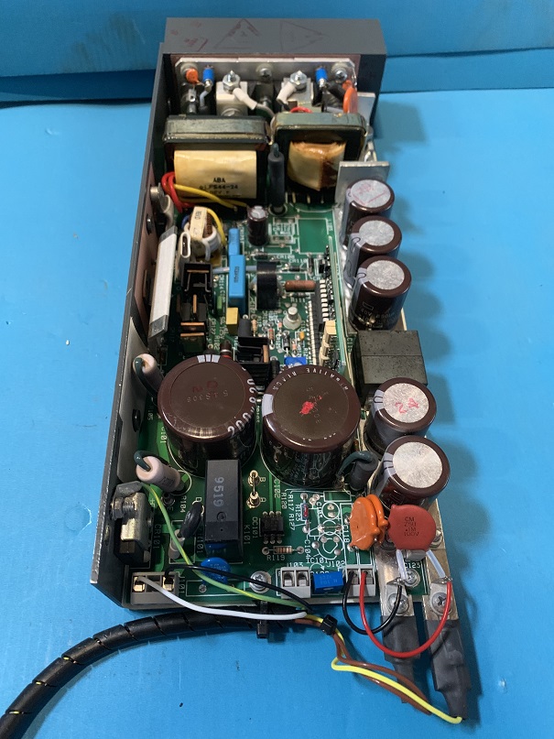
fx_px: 555
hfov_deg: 53.1
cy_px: 370
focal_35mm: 26
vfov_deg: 67.3
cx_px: 277
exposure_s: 1/30
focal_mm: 4.25
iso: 500
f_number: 1.8
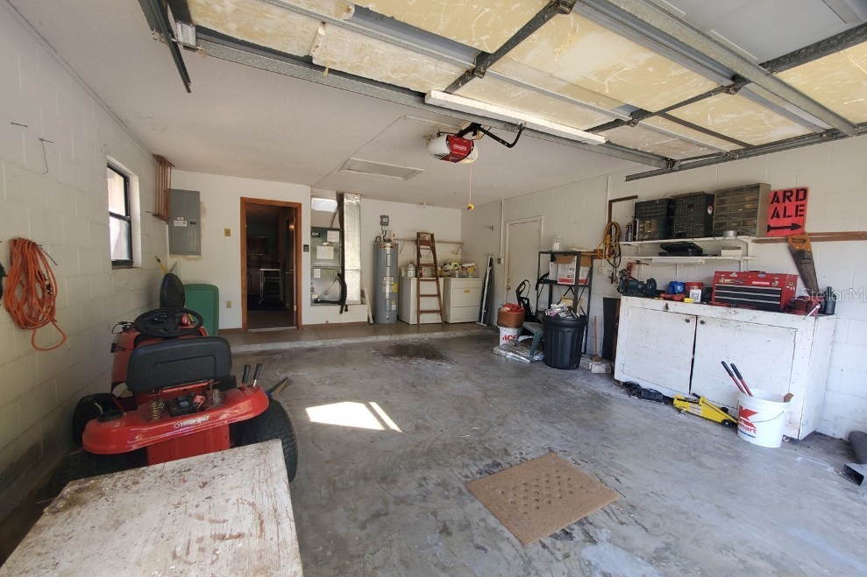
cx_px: 435
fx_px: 337
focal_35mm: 14
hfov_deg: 104.3
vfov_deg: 81.2
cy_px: 294
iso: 100
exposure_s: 1/60
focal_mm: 1.8
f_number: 2.2
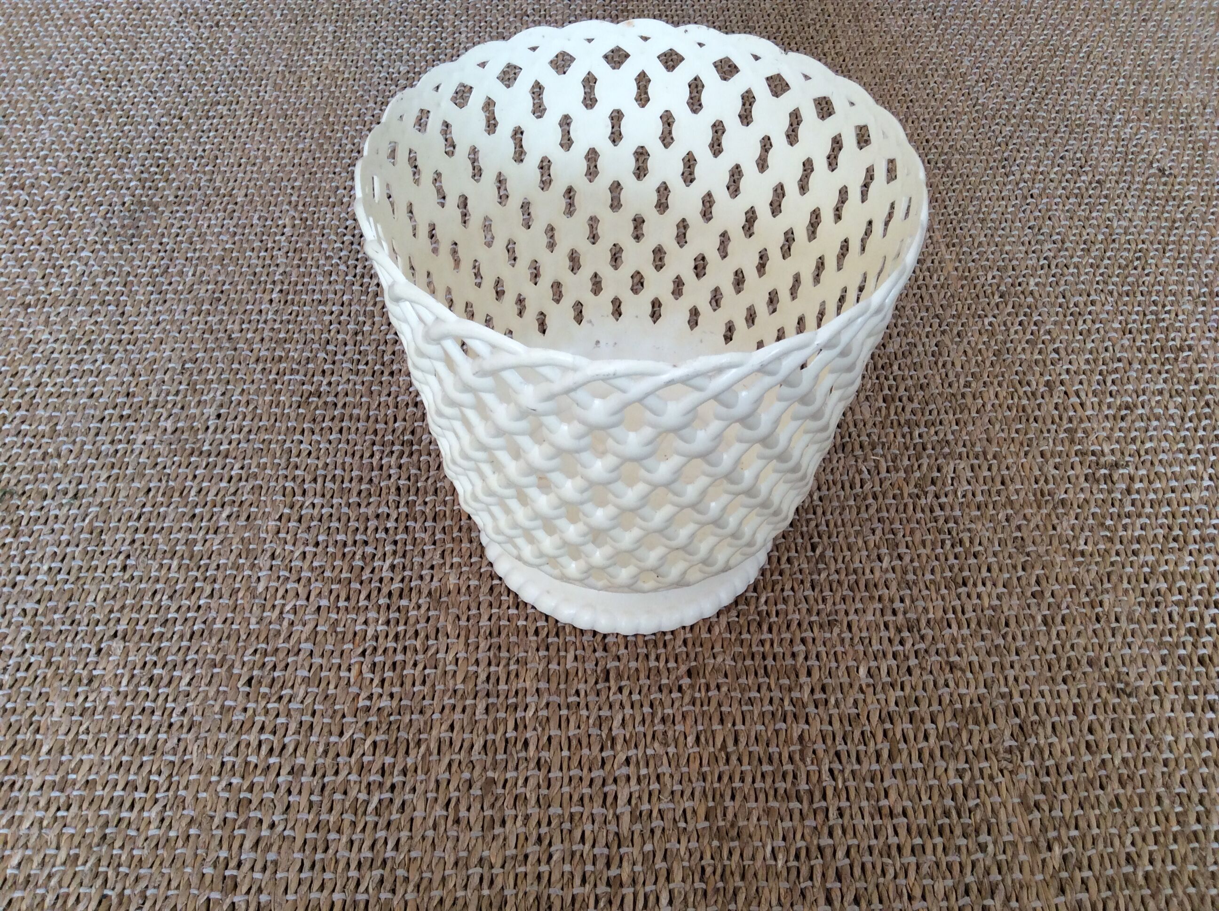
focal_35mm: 32
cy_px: 456
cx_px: 610
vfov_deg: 44.1
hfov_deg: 56.9
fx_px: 1125
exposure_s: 1/100
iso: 50
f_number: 2.4
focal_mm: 3.3
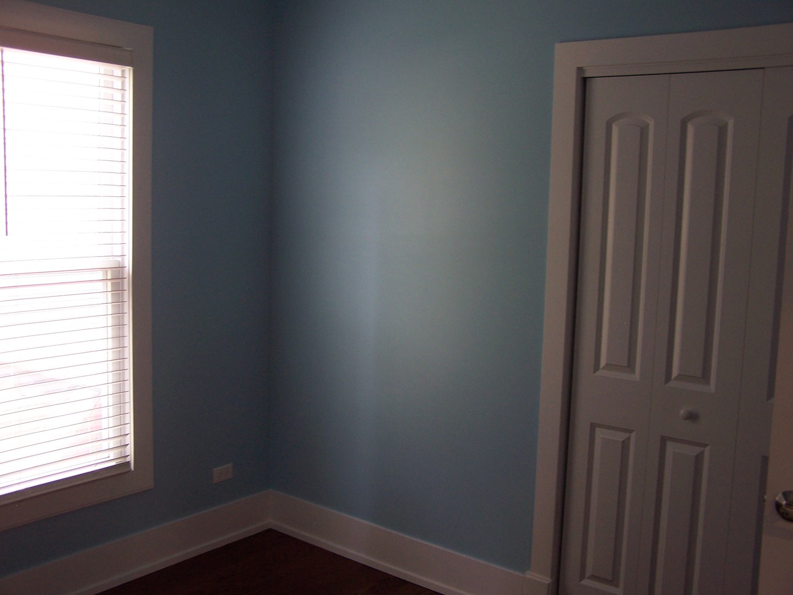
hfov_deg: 49.0
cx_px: 396
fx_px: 871
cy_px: 298
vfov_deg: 37.7
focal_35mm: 38
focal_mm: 6.3
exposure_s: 1/30
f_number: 2.8
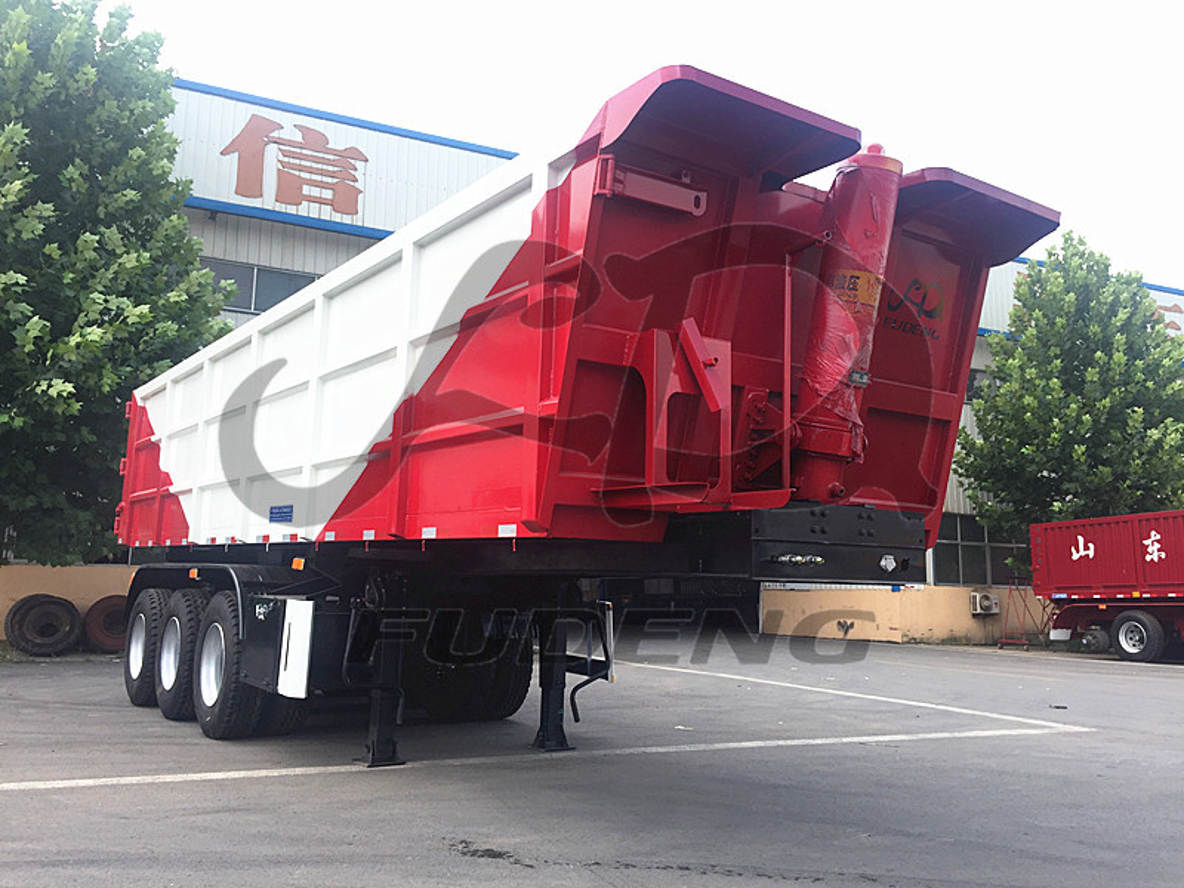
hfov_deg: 61.7
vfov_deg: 48.2
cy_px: 444
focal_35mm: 29
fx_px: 992
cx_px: 592
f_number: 2.2
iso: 32
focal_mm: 4.15
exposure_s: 1/534
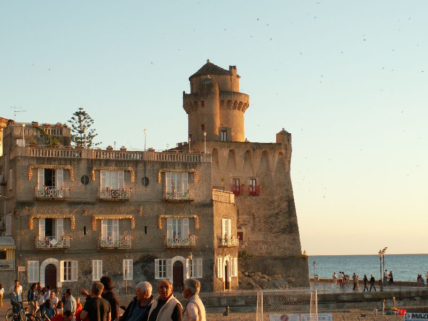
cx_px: 214
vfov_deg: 21.3
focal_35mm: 69
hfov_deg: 28.2
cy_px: 160
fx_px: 853
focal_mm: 11.53
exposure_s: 1/80
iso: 50
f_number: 5
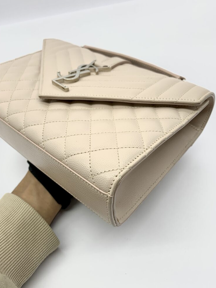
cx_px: 108
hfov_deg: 51.4
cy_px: 145
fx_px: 225
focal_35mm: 27
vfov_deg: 65.3
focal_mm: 4.25
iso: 25
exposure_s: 1/107
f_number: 1.8
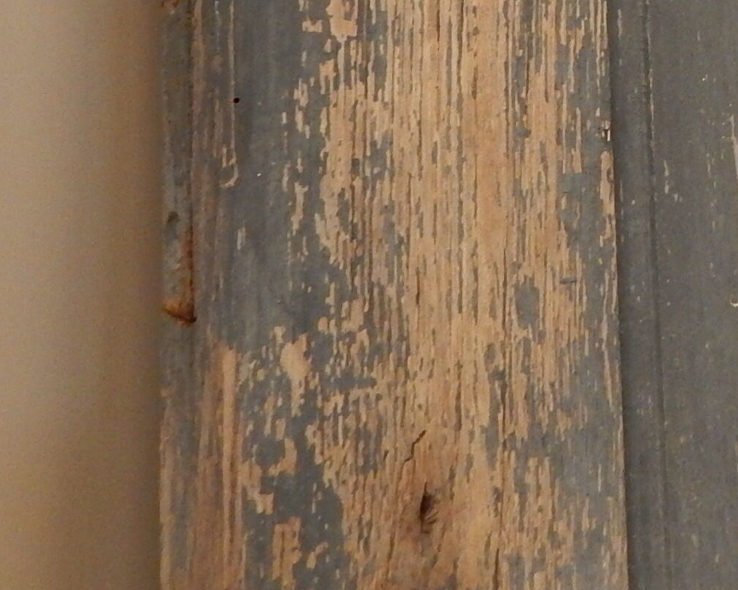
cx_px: 787
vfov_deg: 20.0
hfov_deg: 25.4
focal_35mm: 70
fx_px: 1529
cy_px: -188
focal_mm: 4
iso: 400
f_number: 3
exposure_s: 1/15
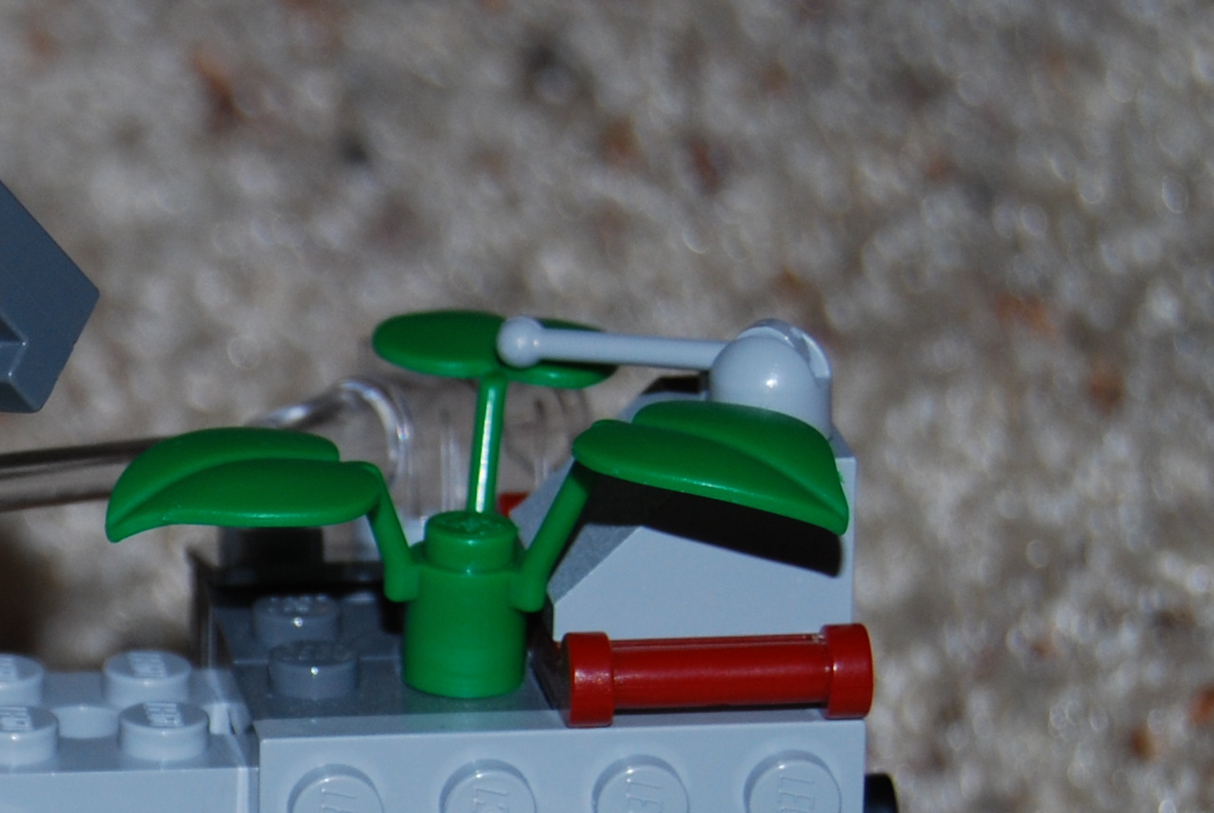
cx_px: -313
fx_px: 8460
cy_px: 868
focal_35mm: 251
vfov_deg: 5.5
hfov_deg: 8.1
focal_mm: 55
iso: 200
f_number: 5.6
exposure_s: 1/60
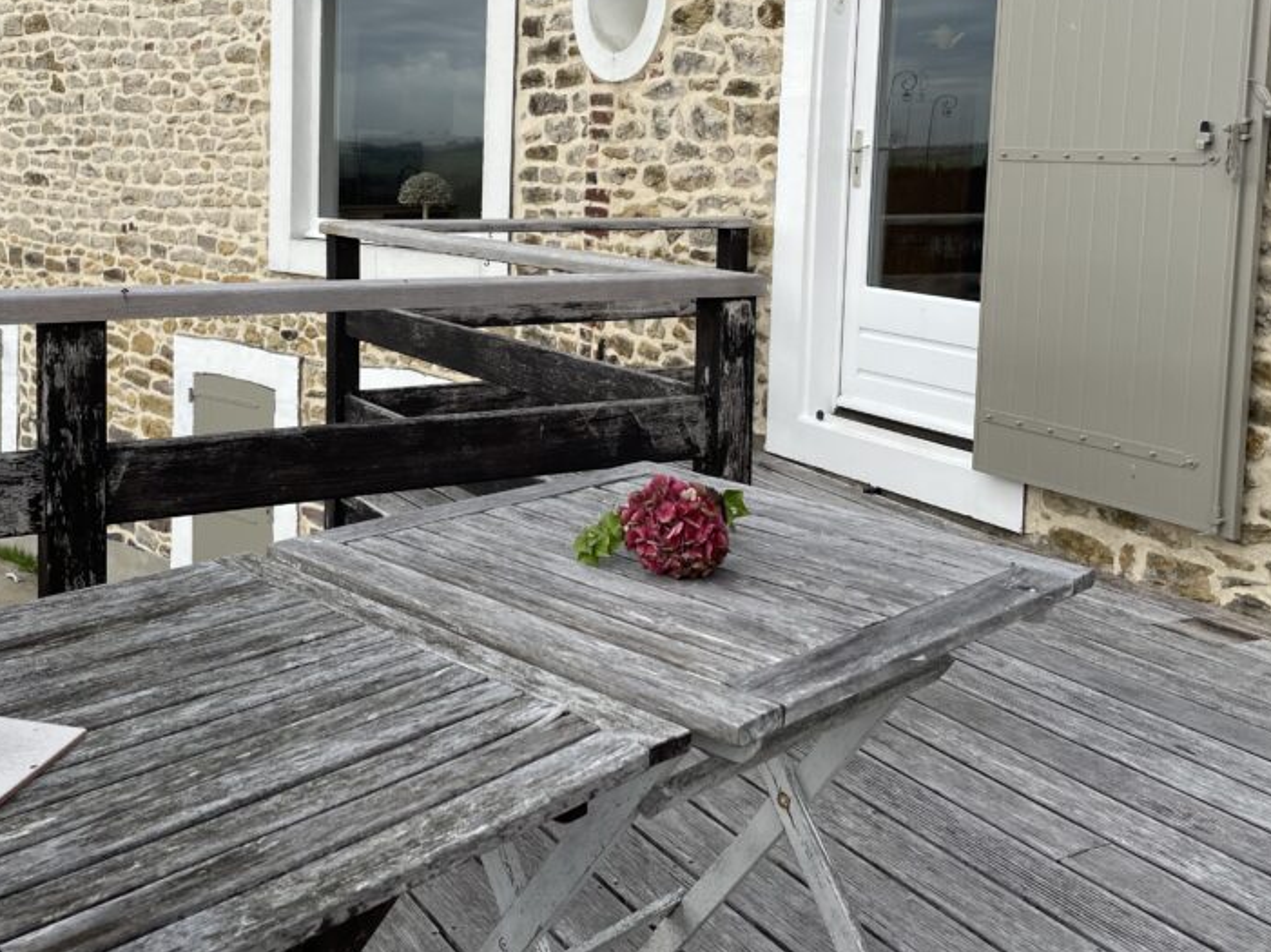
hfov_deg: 48.7
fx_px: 1395
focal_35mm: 38
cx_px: 511
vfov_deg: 37.2
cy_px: 294
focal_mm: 4.2
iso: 32
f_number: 1.6
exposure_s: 1/1795
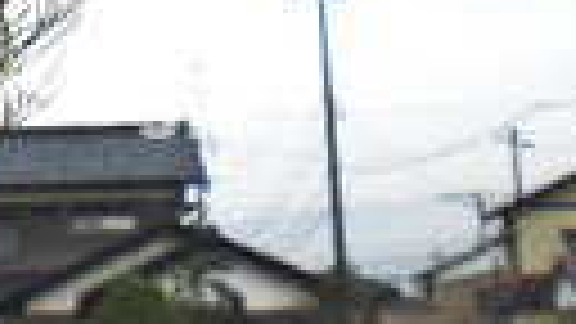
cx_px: -58
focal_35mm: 142
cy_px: -324
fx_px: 2169
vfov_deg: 8.1
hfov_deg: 14.8
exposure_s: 1/320
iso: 64
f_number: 3.1
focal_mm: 6.3
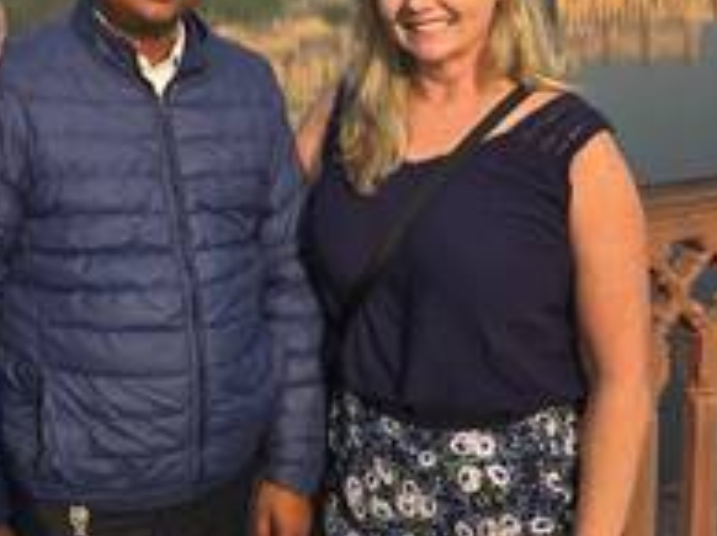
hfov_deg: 32.9
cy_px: -37
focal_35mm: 57
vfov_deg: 24.1
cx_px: 152
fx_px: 1179
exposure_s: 1/423
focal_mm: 6.3
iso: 12
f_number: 1.7
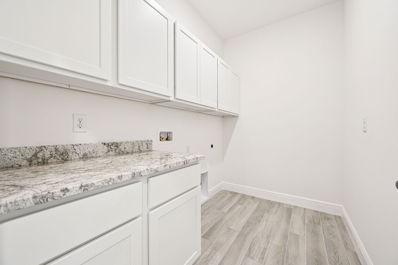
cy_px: 132
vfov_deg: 81.2
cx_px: 199
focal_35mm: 14
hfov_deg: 104.3
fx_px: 155
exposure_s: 1/40
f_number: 8
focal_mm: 14
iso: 1000
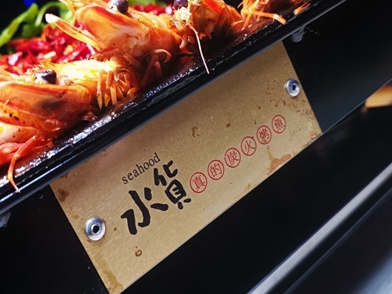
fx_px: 453
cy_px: 129
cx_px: 145
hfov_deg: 46.4
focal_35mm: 40
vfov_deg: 35.9
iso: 200
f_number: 1.8
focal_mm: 5.58
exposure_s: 1/50
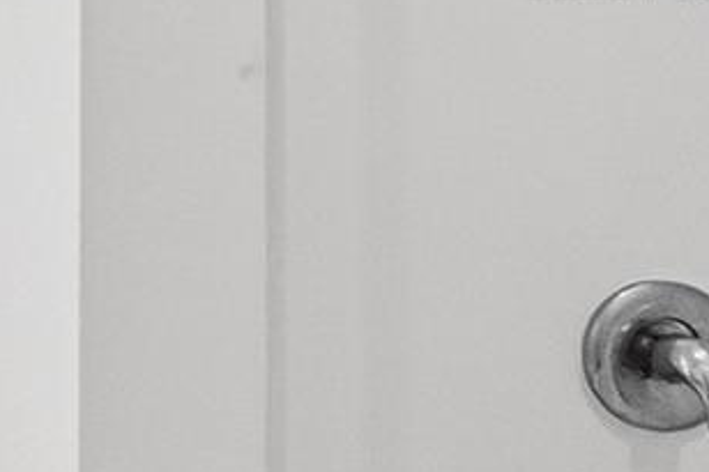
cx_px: -1110
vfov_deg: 17.0
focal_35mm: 78
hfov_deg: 14.0
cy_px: -21
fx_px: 1535
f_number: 9.5
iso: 1600
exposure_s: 1/125
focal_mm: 10
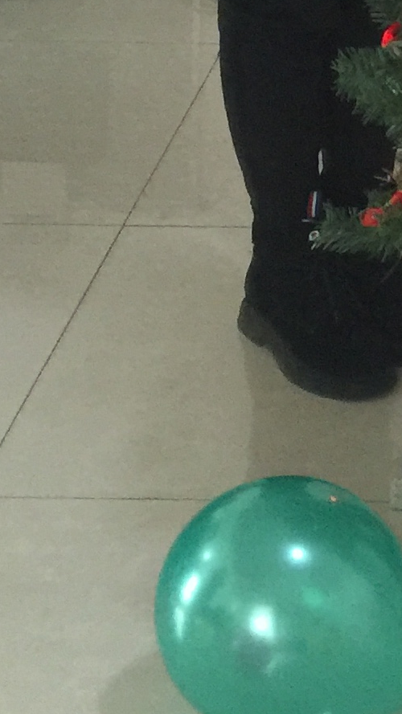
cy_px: -441
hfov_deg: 9.7
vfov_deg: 16.4
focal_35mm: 116
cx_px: 798
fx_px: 2198
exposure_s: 1/17
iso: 100
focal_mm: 4.15
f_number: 2.2
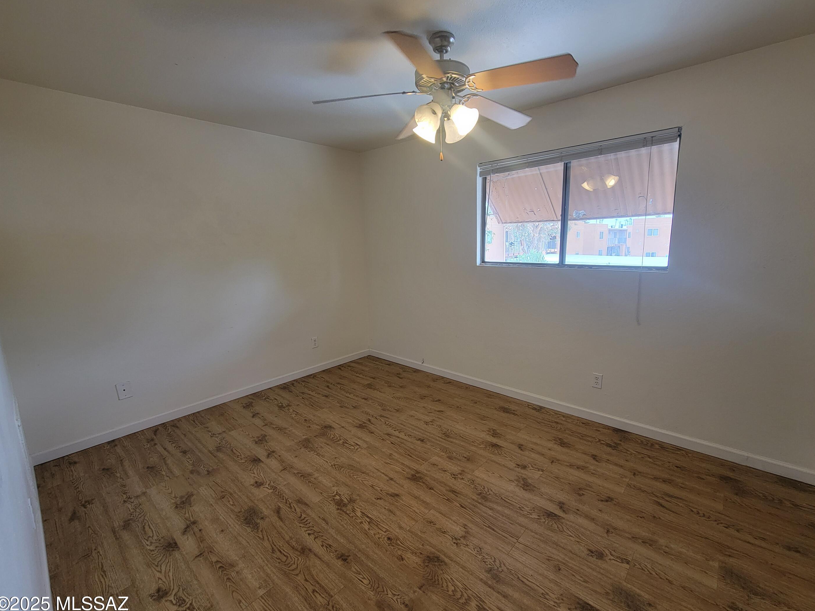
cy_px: 305
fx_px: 330
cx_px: 433
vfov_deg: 85.7
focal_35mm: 14
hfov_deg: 101.9
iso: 80
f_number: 2.2
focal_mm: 2.2
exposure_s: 1/60
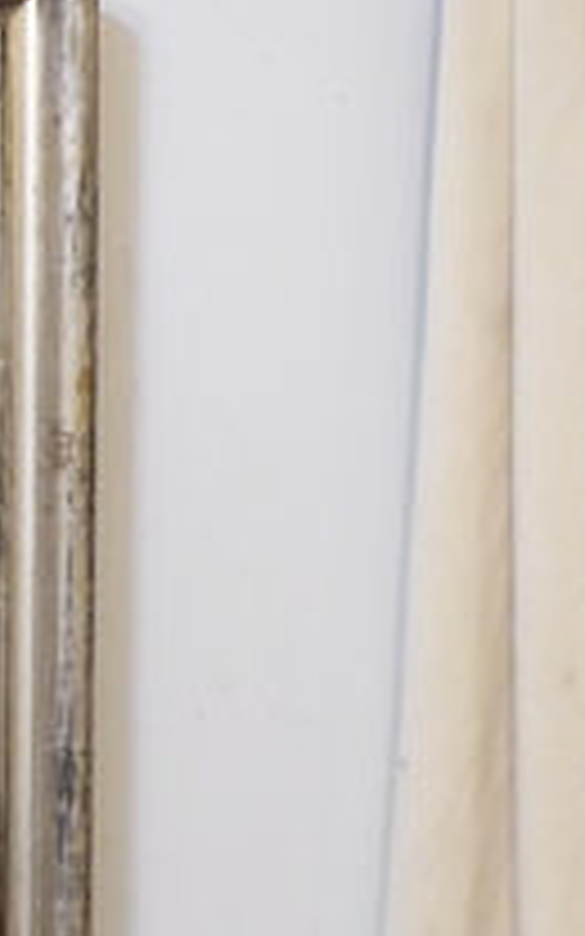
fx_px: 3036
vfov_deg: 17.4
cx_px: -526
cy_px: 724
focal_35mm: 119
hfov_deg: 10.3
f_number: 3.7
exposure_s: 1/25
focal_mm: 6.7
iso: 400
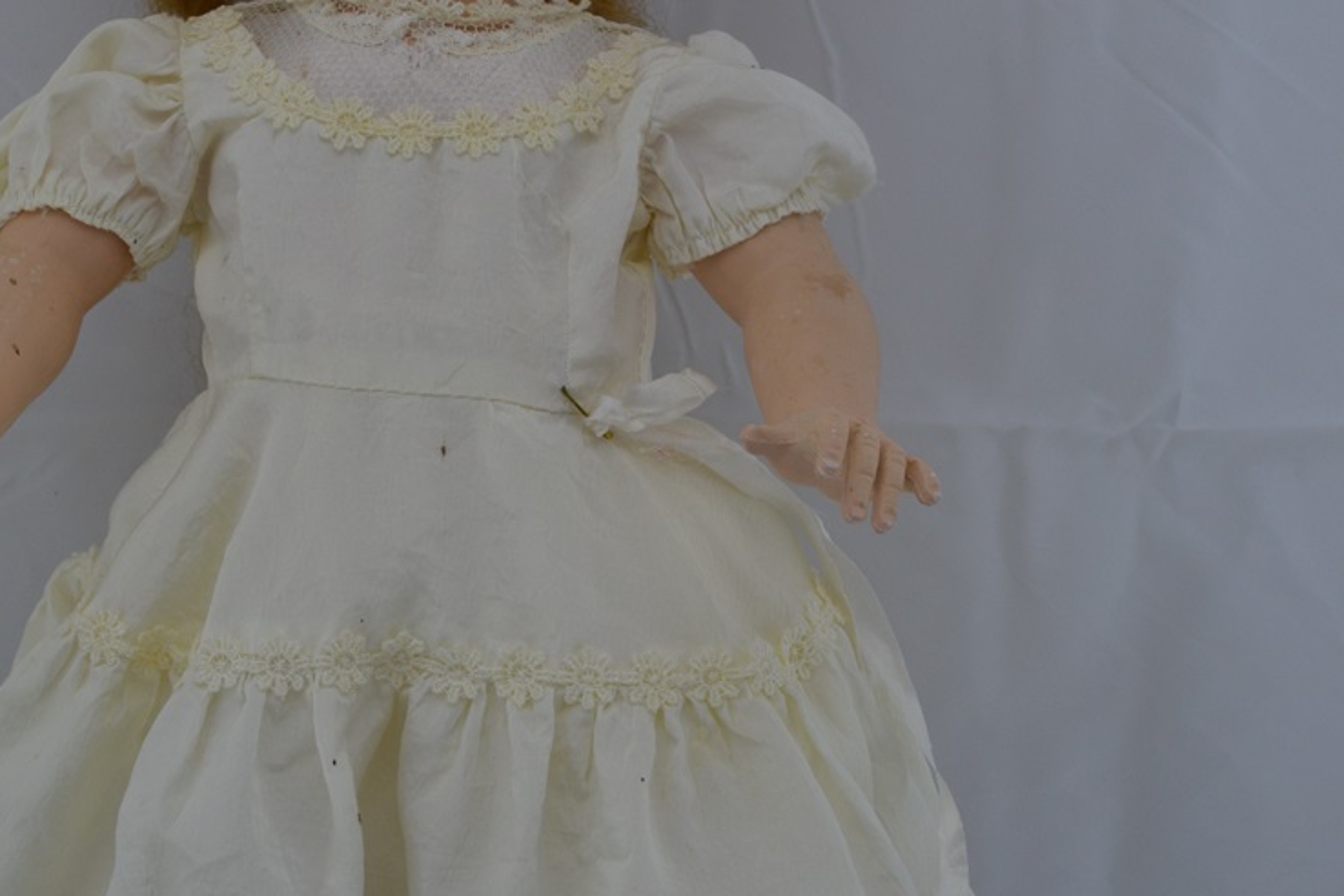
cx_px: 455
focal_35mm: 61
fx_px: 2277
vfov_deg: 22.2
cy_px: 371
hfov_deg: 32.6
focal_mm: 30
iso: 400
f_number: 8
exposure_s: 1/125
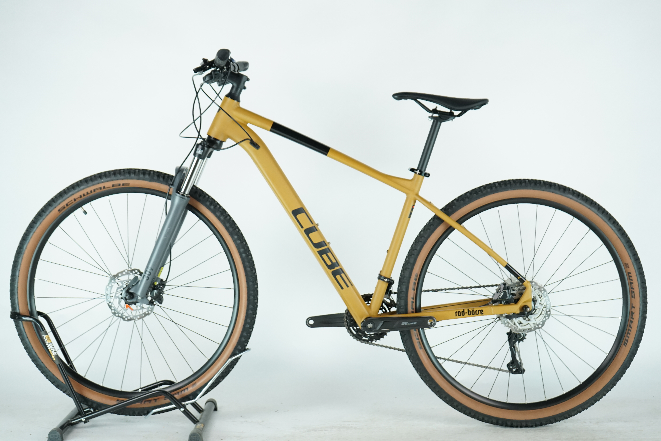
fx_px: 1120
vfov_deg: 22.3
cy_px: 220
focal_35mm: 61
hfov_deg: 32.9
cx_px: 330
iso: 2000
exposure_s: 1/200
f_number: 5.6
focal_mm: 61
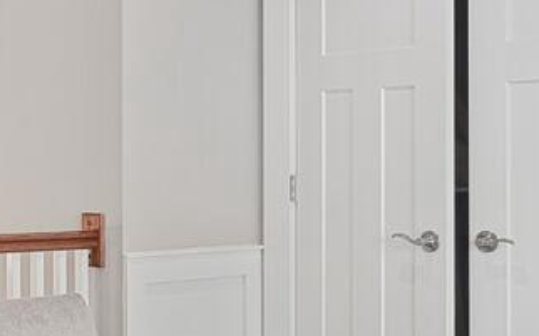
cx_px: -231
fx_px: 1244
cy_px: 129
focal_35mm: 85
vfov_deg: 15.4
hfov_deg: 21.2
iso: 200
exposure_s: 1/1.3
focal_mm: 15.5
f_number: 9
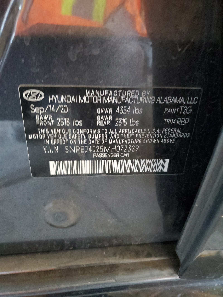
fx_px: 223
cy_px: 148
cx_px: 112
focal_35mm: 26
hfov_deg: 53.1
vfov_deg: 67.3
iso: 603
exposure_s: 1/15
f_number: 1.5
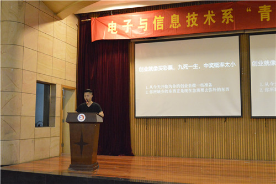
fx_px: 299
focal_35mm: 39
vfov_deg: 34.1
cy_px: 92
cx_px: 138
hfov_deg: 49.6
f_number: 7.1
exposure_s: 1/20
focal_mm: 26
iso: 6400
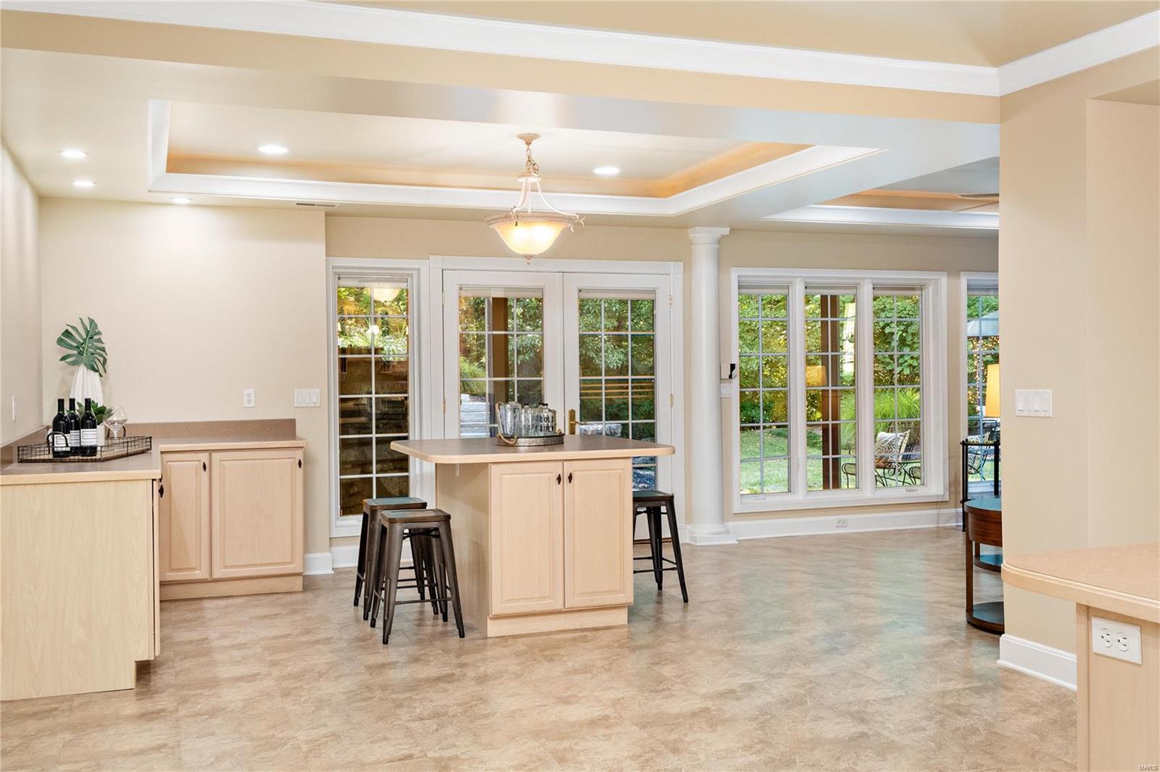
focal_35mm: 36
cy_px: 386
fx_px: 1159
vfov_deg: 36.8
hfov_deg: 53.2
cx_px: 580
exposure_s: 1/3
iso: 400
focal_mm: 18
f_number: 7.1
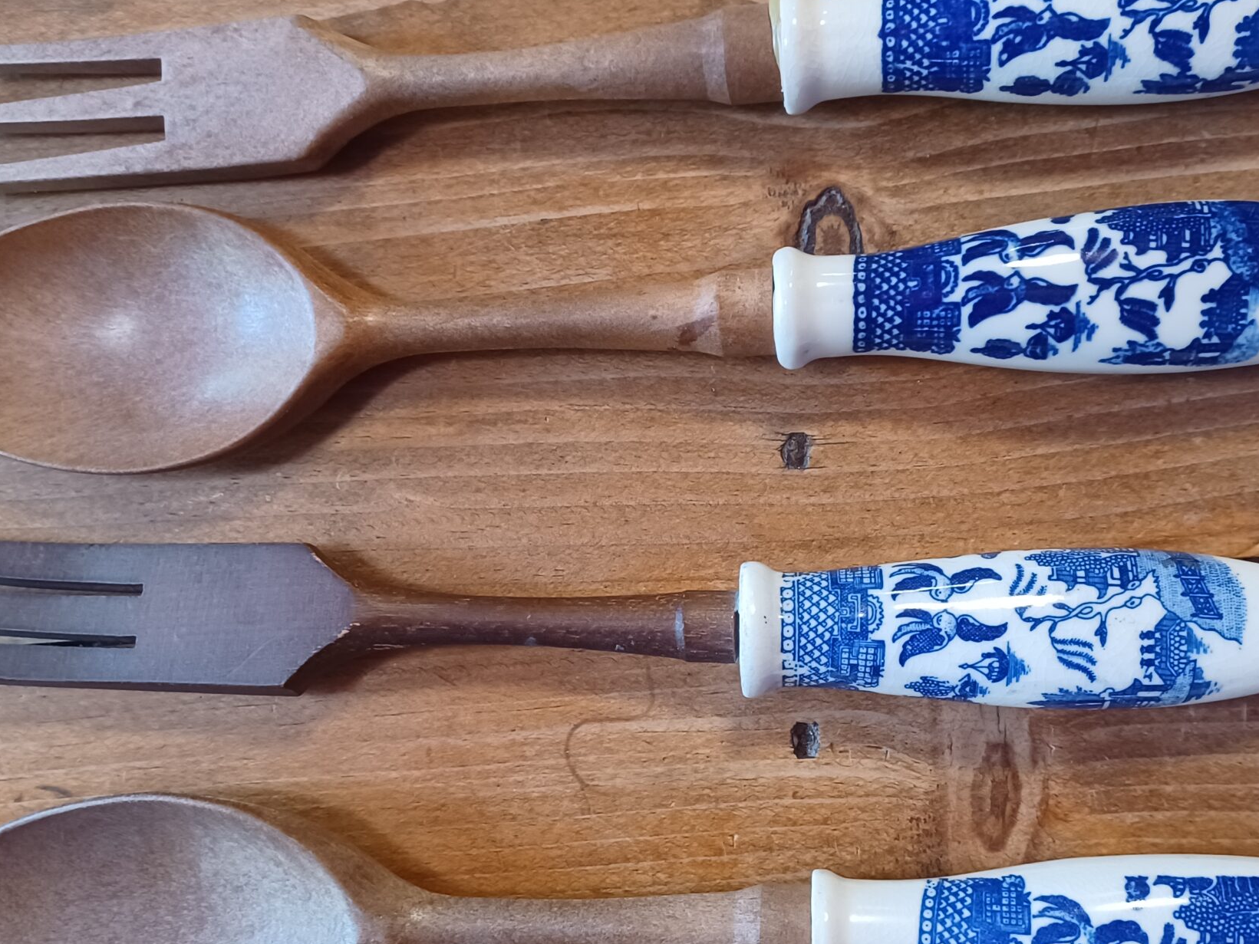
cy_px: 560
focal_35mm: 39
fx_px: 1419
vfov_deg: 36.7
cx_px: 672
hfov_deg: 47.8
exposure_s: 1/24
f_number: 1.8
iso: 400
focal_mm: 4.6
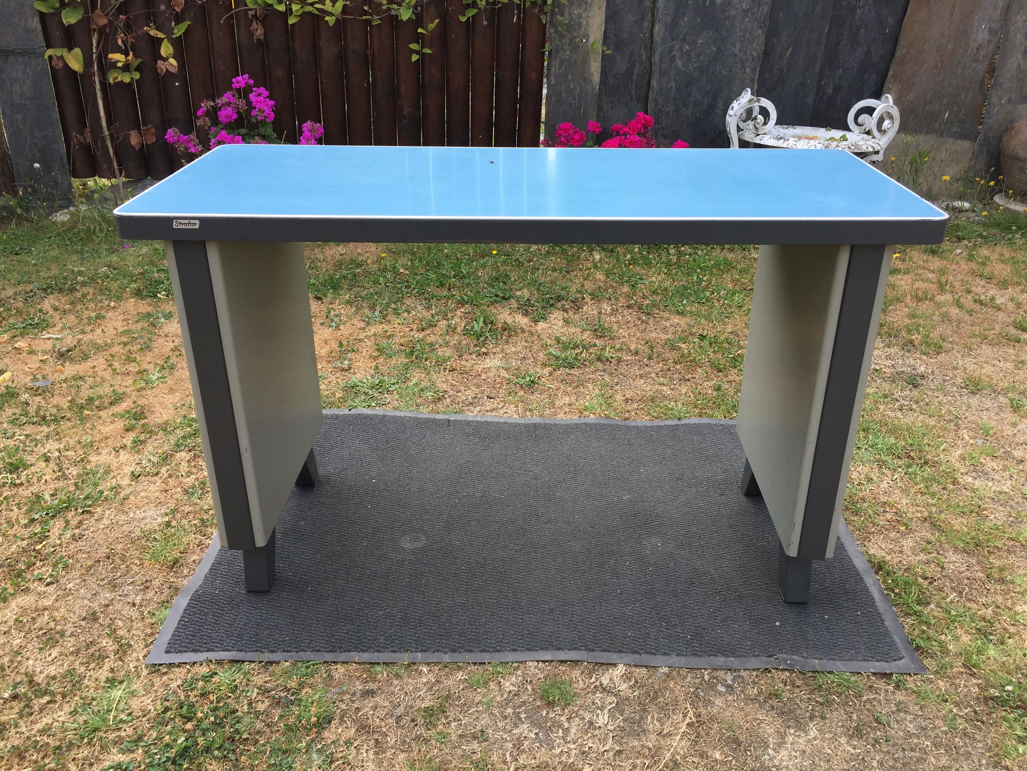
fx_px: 860
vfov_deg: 48.2
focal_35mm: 29
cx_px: 514
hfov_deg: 61.7
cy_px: 386
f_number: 2.2
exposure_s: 1/471
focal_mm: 4.15
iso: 32
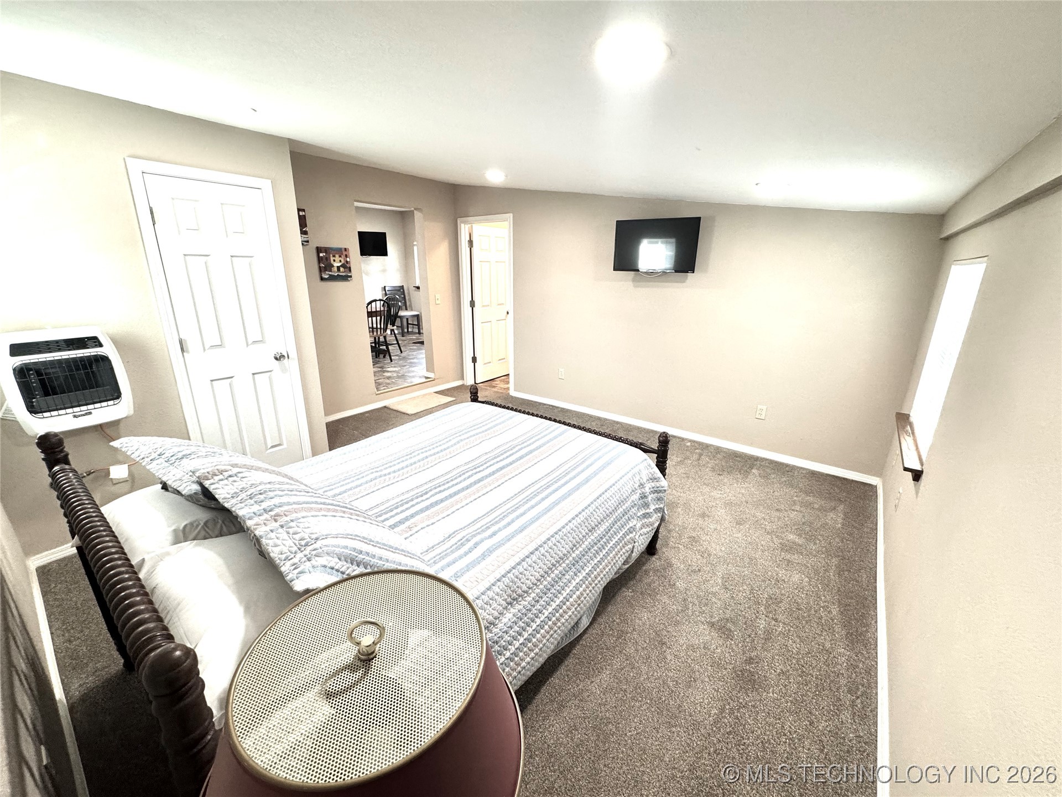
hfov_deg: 102.1
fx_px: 430
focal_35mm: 14
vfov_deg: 85.7
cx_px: 531
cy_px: 398
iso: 200
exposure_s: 1/120
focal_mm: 2.22
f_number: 2.2
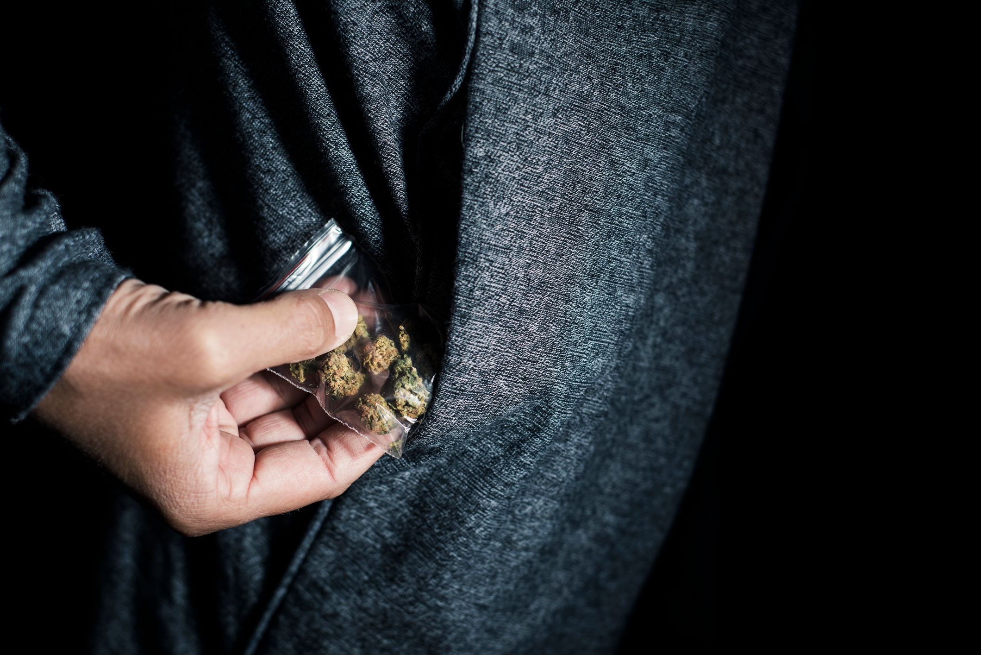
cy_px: 328
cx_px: 490
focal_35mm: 50
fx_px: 1363
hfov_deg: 39.6
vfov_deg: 27.0
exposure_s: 1/125
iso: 64
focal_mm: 50
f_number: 3.2
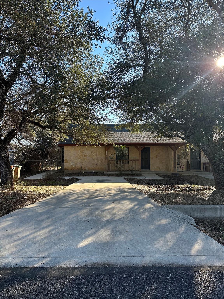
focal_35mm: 24
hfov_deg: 56.8
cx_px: 112
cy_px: 150
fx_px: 207
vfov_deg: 71.6
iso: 80
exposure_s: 1/850
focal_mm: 6.86
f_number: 1.78
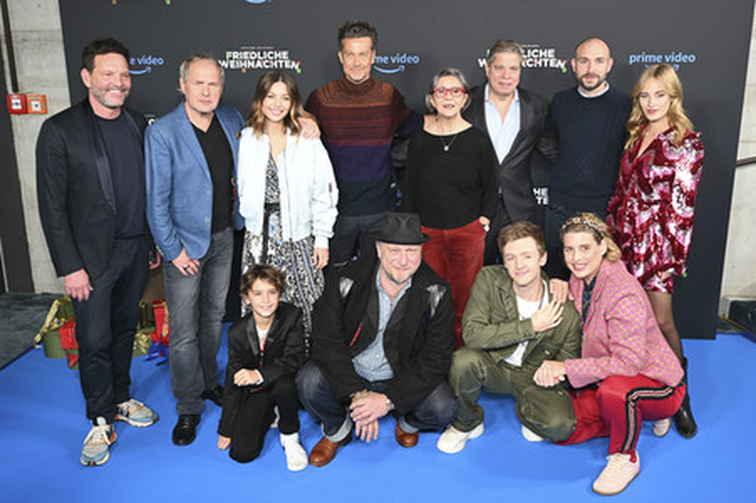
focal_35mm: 31
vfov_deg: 42.3
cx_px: 378
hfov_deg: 60.3
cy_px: 252
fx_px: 651
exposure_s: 1/125
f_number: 2.8
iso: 500
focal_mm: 31
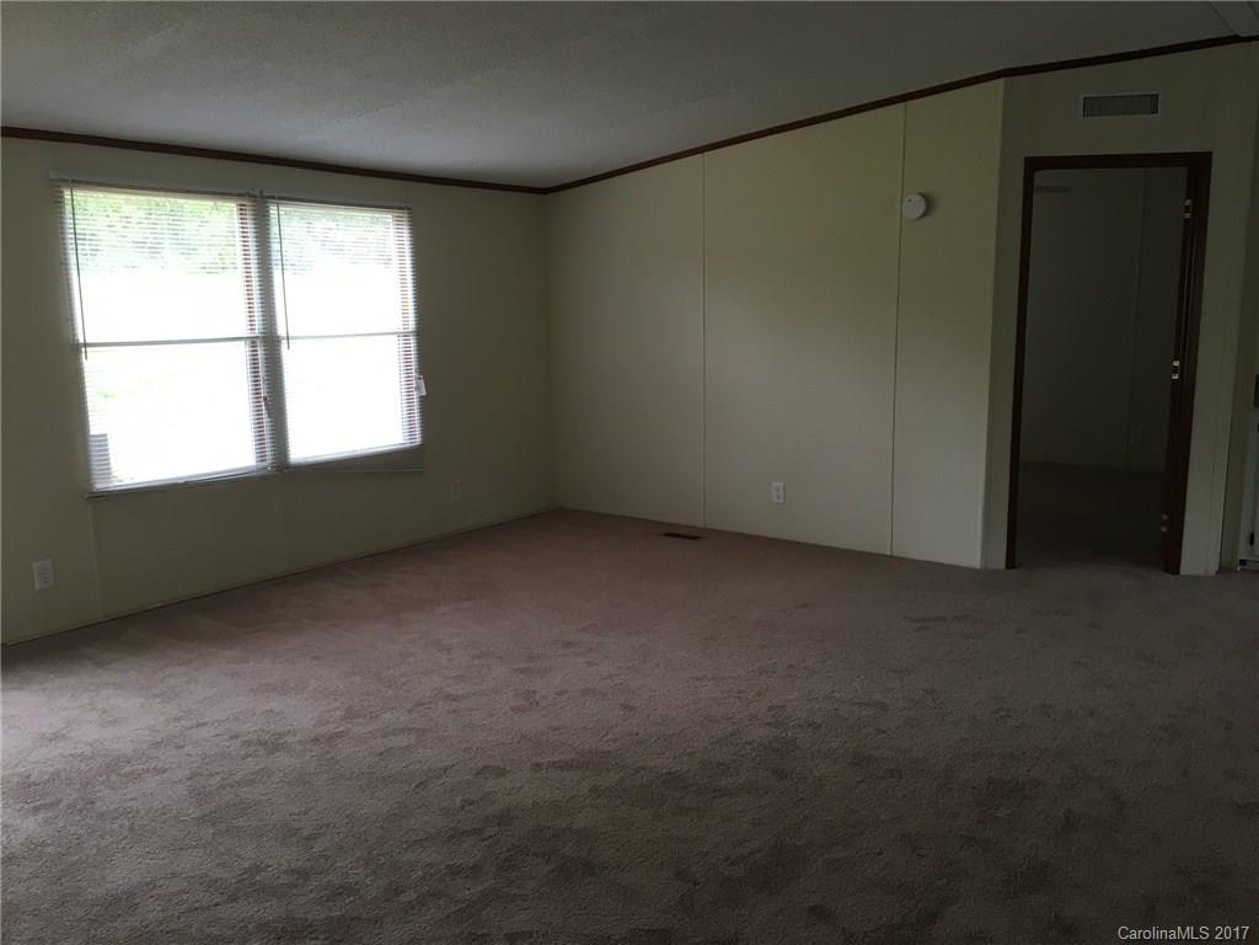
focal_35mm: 29
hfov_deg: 61.7
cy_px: 472
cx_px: 630
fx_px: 1055
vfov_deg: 48.2
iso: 50
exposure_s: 1/30
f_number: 2.2
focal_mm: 4.15
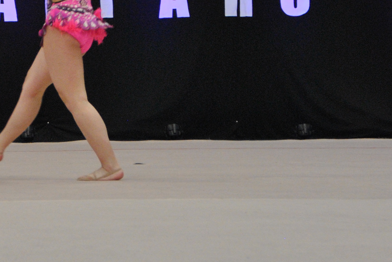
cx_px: 77
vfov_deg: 5.5
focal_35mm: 248
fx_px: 2704
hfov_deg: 8.3
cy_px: -5
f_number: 5
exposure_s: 1/250
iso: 800
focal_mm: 62
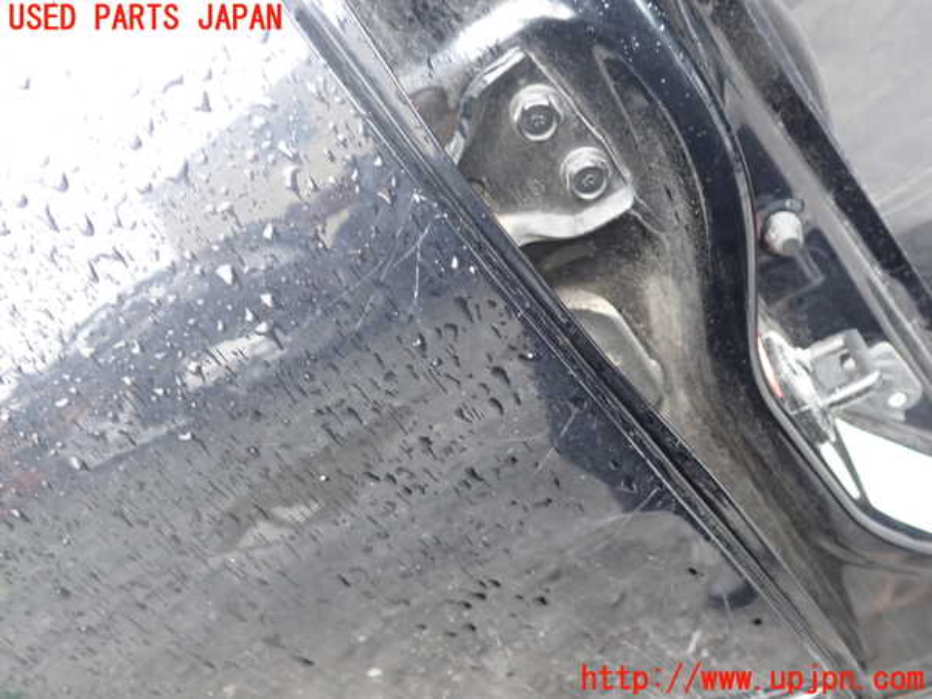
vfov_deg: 46.8
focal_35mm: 30
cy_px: 350
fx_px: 808
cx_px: 466
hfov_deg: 60.0
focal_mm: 5.4
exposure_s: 1/30
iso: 320
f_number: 2.3
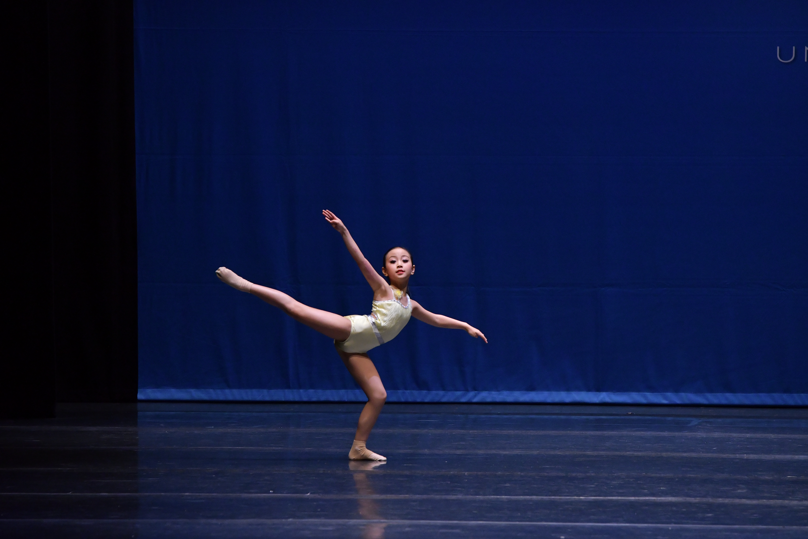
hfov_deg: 6.9
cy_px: 270
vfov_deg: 4.6
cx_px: 404
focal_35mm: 300
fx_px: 6733
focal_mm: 200
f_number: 3.5
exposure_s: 1/1250
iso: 1600
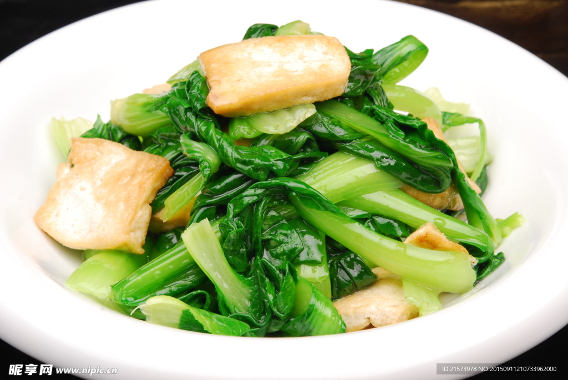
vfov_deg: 15.2
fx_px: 1421
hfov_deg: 22.6
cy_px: 190
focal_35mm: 90
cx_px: 284
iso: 400
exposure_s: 1/125
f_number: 14
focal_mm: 60
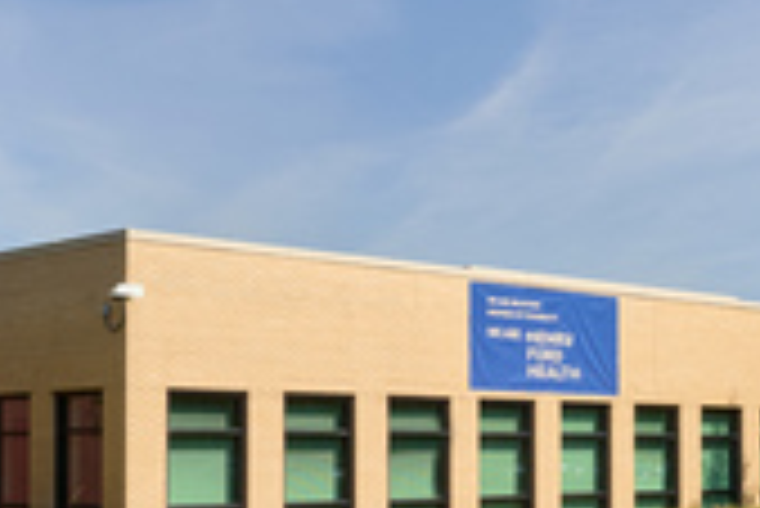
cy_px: 418
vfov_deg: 18.3
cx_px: 713
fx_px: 1564
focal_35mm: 74
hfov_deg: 26.2
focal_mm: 27
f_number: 11
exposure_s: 1/125
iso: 320
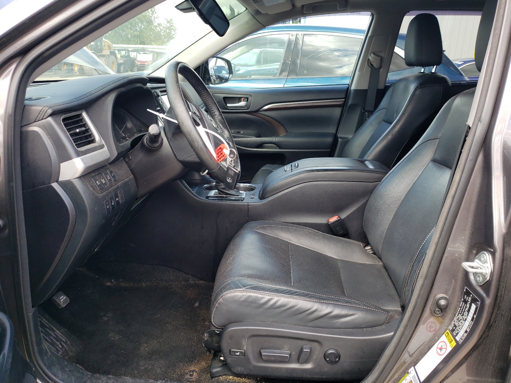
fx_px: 384
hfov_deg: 67.3
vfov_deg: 53.1
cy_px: 192
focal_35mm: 26
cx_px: 256
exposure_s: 1/263
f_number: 1.5
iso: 50
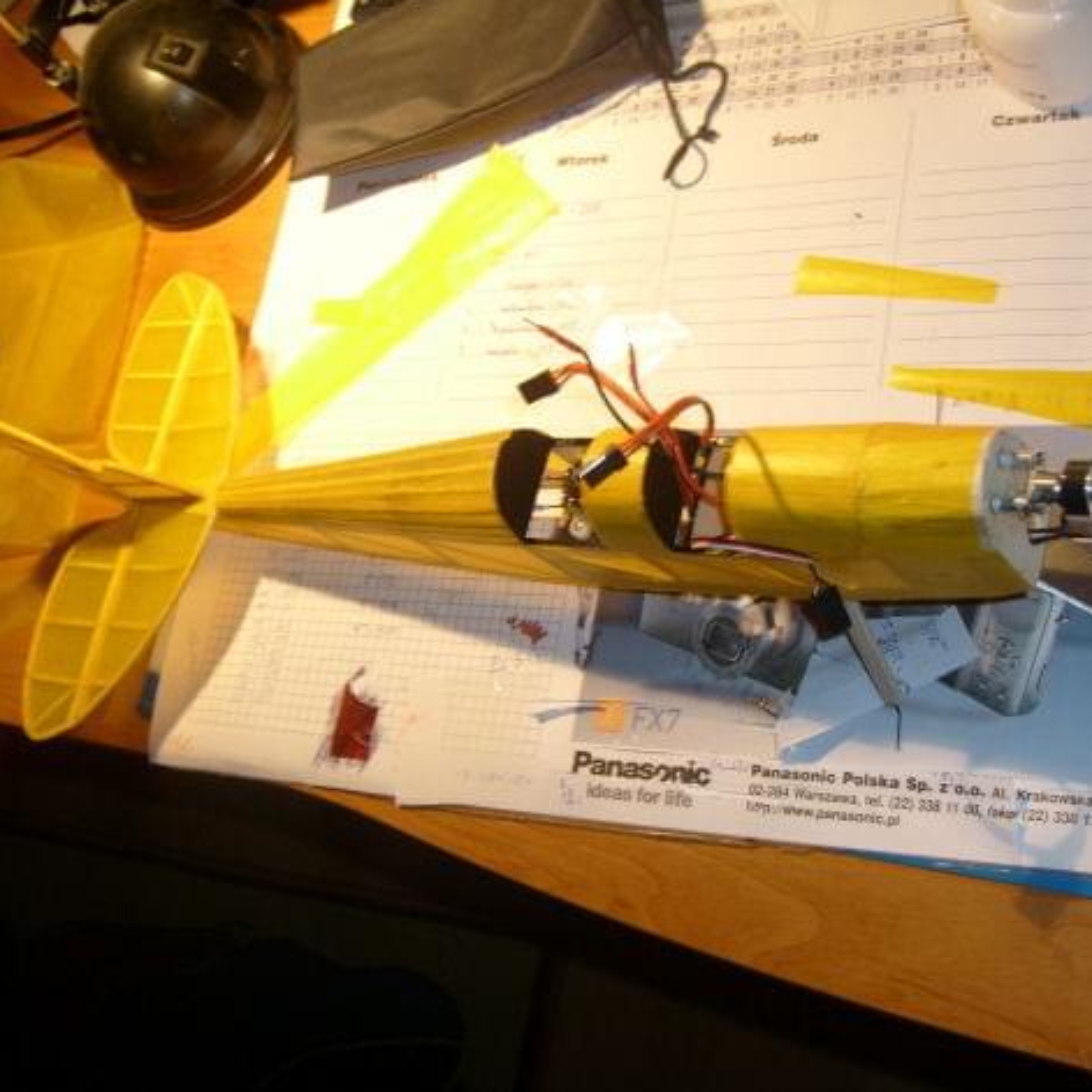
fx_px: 1499
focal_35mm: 42
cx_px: 660
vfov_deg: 40.0
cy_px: 548
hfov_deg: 39.8
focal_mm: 5.8
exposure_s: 1/15
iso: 80
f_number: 2.8
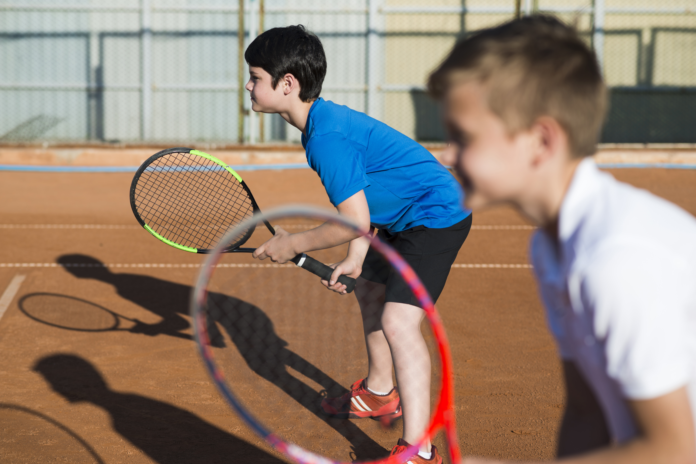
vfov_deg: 16.1
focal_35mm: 85
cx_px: 348
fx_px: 1644
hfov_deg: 23.9
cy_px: 232
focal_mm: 85
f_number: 4
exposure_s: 1/800
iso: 100
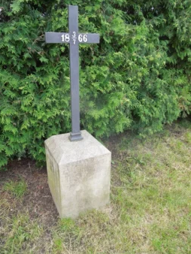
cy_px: 124
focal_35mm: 26
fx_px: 191
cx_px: 94
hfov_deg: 53.1
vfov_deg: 67.3
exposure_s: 1/400
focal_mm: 4.5
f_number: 3.3
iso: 400
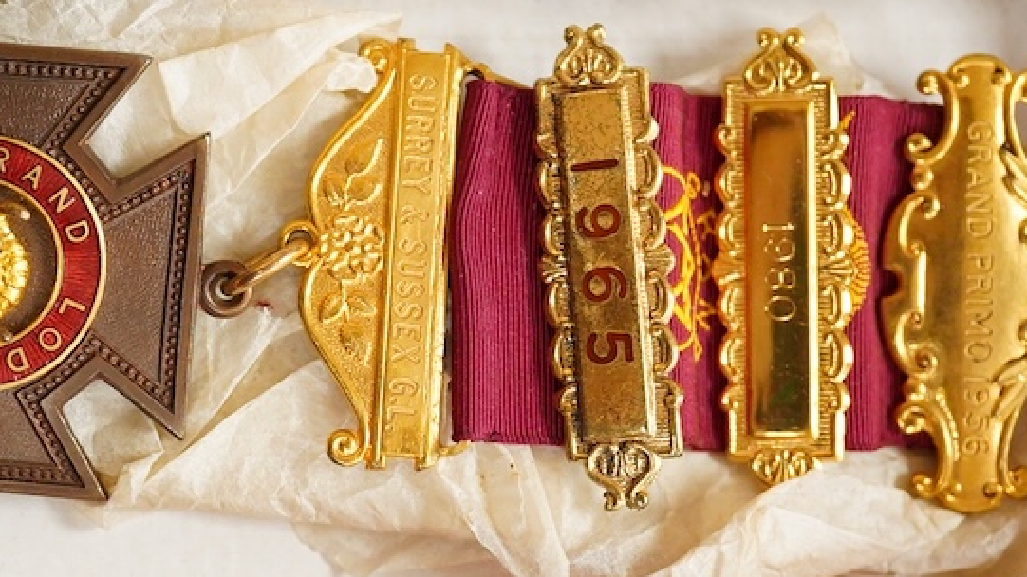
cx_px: 381
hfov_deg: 21.7
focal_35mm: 98
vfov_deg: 12.3
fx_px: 2668
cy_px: 279
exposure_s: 1/200
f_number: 5
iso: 2500
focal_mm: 30
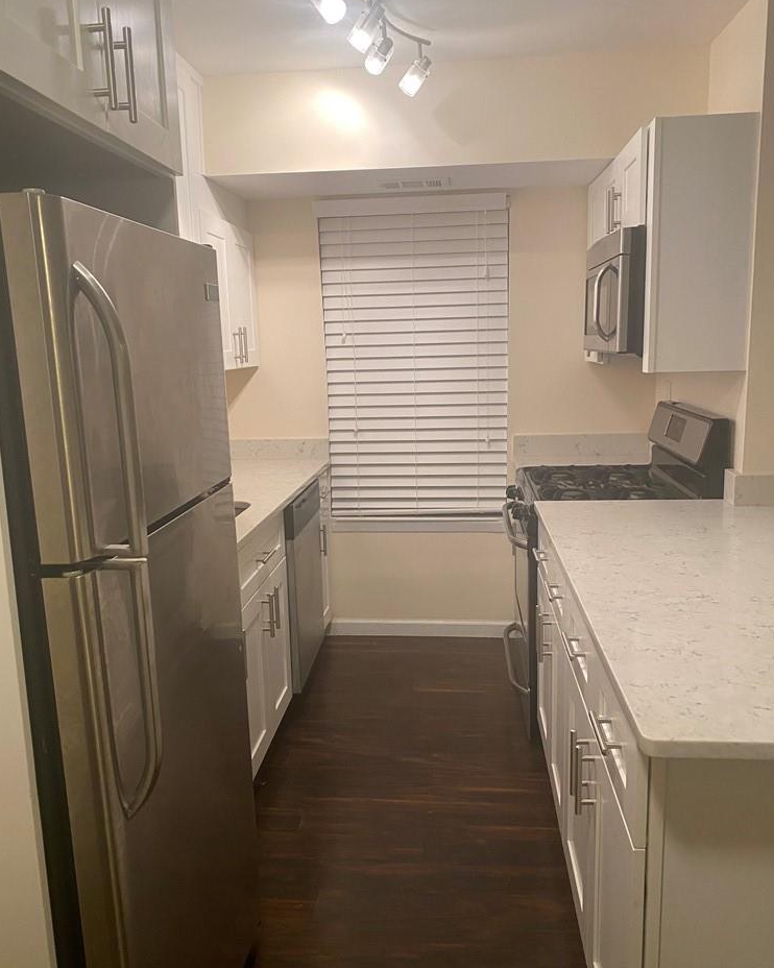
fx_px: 802
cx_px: 386
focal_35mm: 28
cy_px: 503
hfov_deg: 51.5
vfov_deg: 62.2
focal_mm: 4.25
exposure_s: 1/60
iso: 125
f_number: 1.8
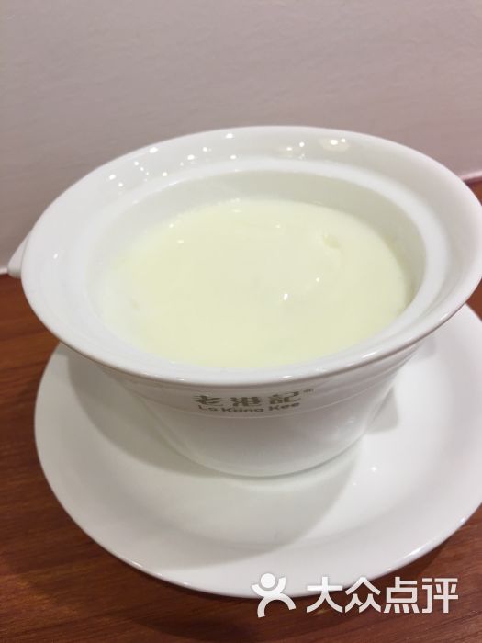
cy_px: 322
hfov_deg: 48.2
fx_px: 538
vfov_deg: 61.7
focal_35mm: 29
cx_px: 241
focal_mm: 4.15
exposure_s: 1/17
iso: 50
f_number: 2.2
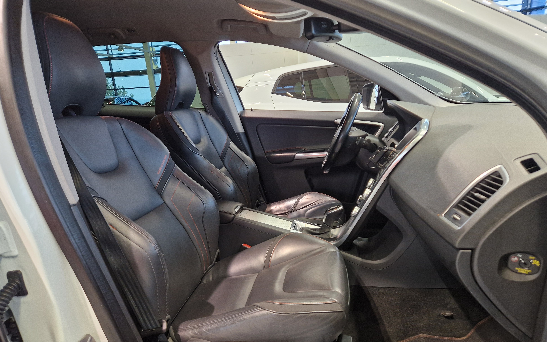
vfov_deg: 49.0
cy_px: 206
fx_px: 373
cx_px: 277
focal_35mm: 25
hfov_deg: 72.5
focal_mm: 5.4
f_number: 1.8
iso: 200
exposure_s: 1/100
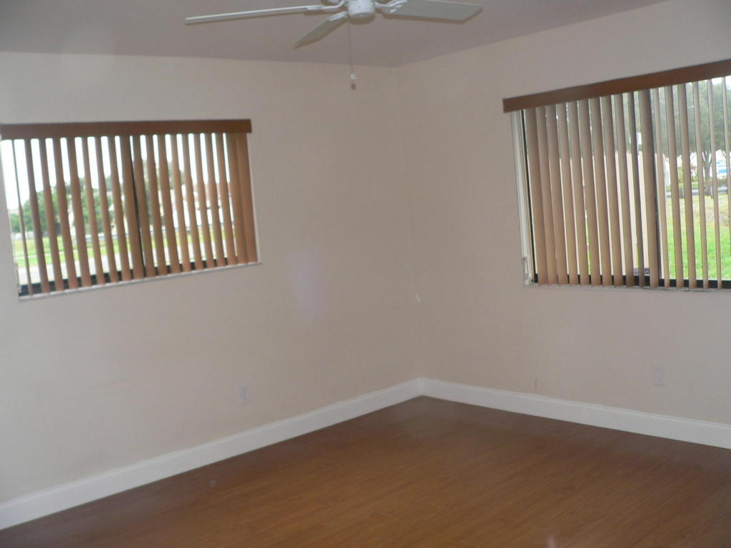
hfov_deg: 51.4
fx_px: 760
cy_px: 274
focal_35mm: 36
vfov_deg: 39.7
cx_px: 366
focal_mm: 6
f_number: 3.3
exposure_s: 1/60
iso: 100
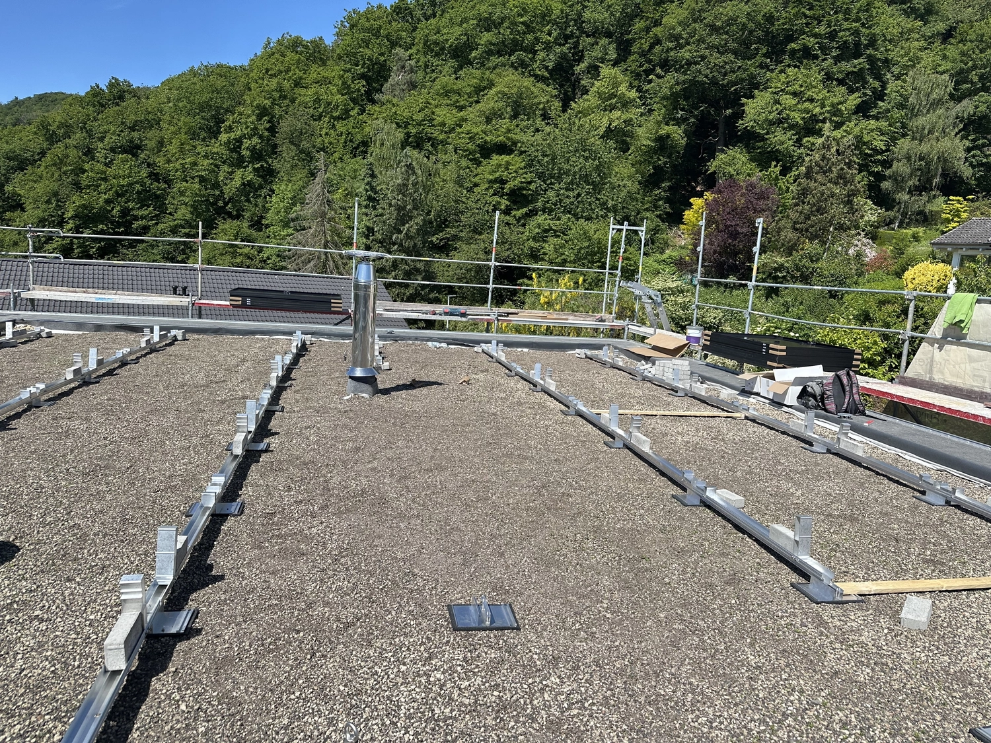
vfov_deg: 56.8
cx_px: 496
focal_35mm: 24
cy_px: 372
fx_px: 687
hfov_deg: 71.6
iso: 80
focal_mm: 6.86
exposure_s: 1/4762
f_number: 1.78
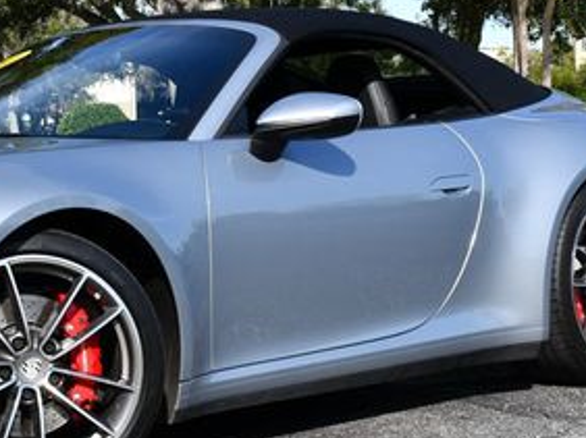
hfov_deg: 18.5
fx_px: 1776
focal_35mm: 105
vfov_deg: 14.0
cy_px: 131
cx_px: 75
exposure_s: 1/250
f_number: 8
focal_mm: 24
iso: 110
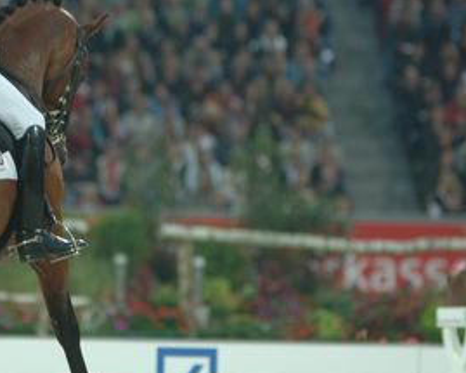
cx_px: 78
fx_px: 8313
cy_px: 115
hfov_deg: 3.2
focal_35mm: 603
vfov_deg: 2.6
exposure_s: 1/320
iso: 400
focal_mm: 180
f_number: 2.8
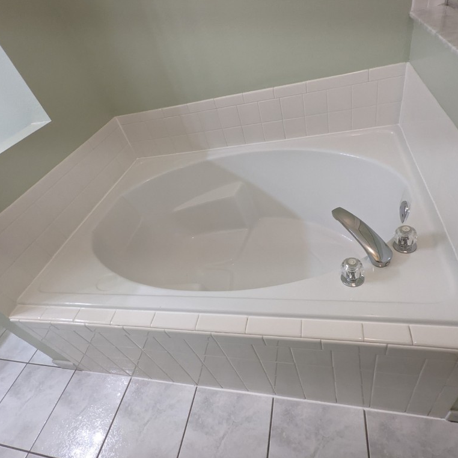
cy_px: 228
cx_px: 243
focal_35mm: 19
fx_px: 284
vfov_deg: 77.7
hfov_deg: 77.6
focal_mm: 2.22
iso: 468
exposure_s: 1/100
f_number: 2.2
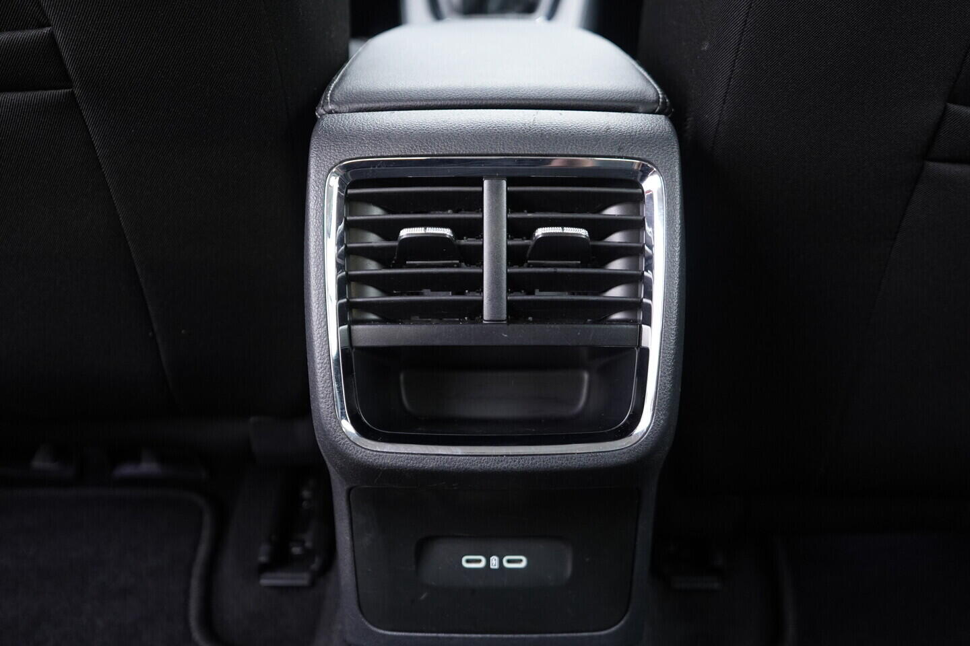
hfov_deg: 53.1
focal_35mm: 36
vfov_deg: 36.9
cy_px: 323
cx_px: 485
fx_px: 970
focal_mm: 24
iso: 800
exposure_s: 1/40
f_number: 2.8
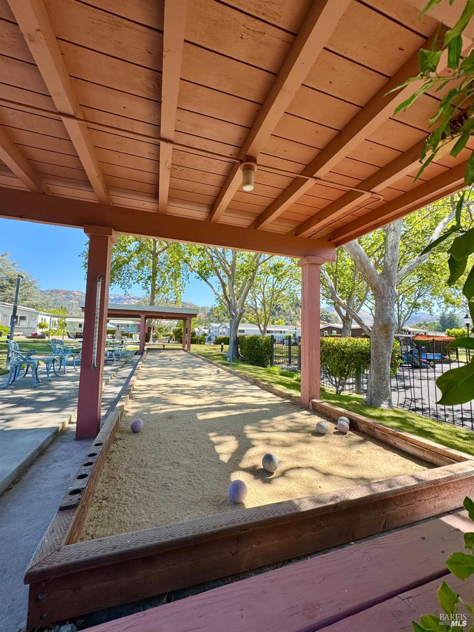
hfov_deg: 85.7
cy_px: 316
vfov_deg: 102.1
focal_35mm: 14
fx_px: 256
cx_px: 237
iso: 40
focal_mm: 2.22
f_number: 2.2
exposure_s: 1/615
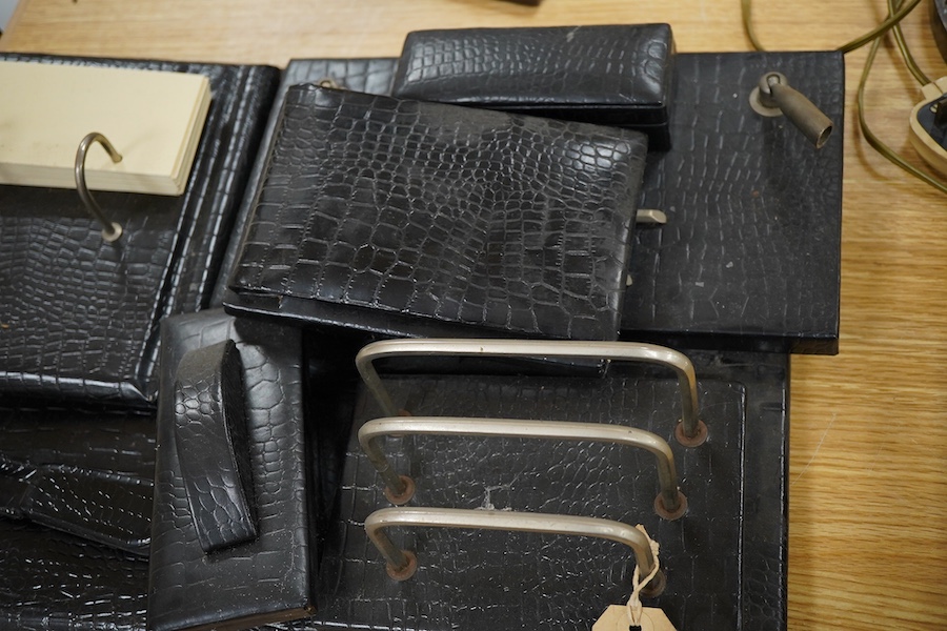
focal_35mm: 45
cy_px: 316
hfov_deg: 43.6
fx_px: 1184
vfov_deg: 29.9
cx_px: 474
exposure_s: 1/125
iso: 1250
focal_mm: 30
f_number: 6.3
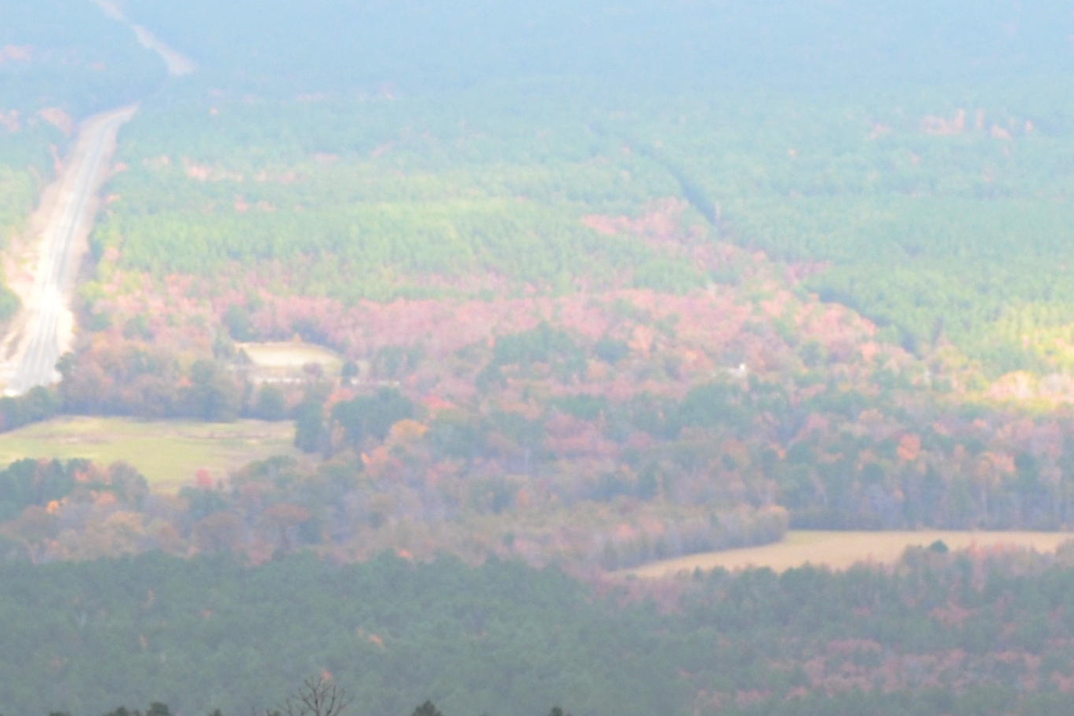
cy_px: 550
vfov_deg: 4.9
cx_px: -112
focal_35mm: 278
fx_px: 8284
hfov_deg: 7.4
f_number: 9
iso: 400
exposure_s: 1/100
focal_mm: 55
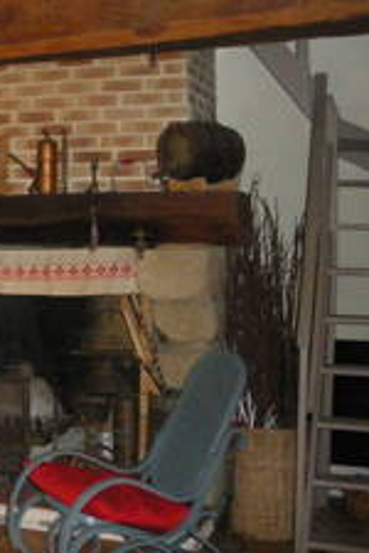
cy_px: 253
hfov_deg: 21.2
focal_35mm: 60
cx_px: -66
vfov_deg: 33.4
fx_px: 922
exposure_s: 1/50
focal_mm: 6.3
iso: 800
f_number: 3.5
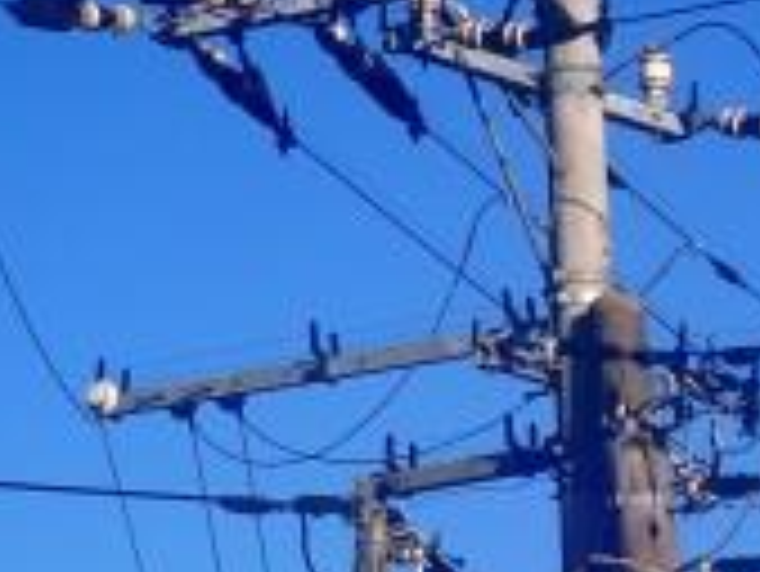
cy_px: 513
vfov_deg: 5.6
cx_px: 603
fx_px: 5822
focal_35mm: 265
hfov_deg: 7.5
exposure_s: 1/400
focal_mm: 18
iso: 100
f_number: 6.3
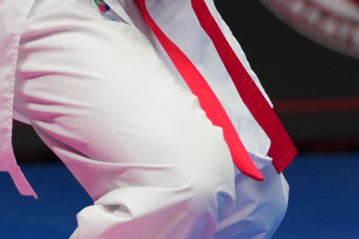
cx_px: 483
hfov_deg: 1.9
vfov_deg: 1.3
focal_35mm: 1071
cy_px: -189
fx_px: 10674
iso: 500
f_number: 2.8
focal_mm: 200
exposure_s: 1/1000
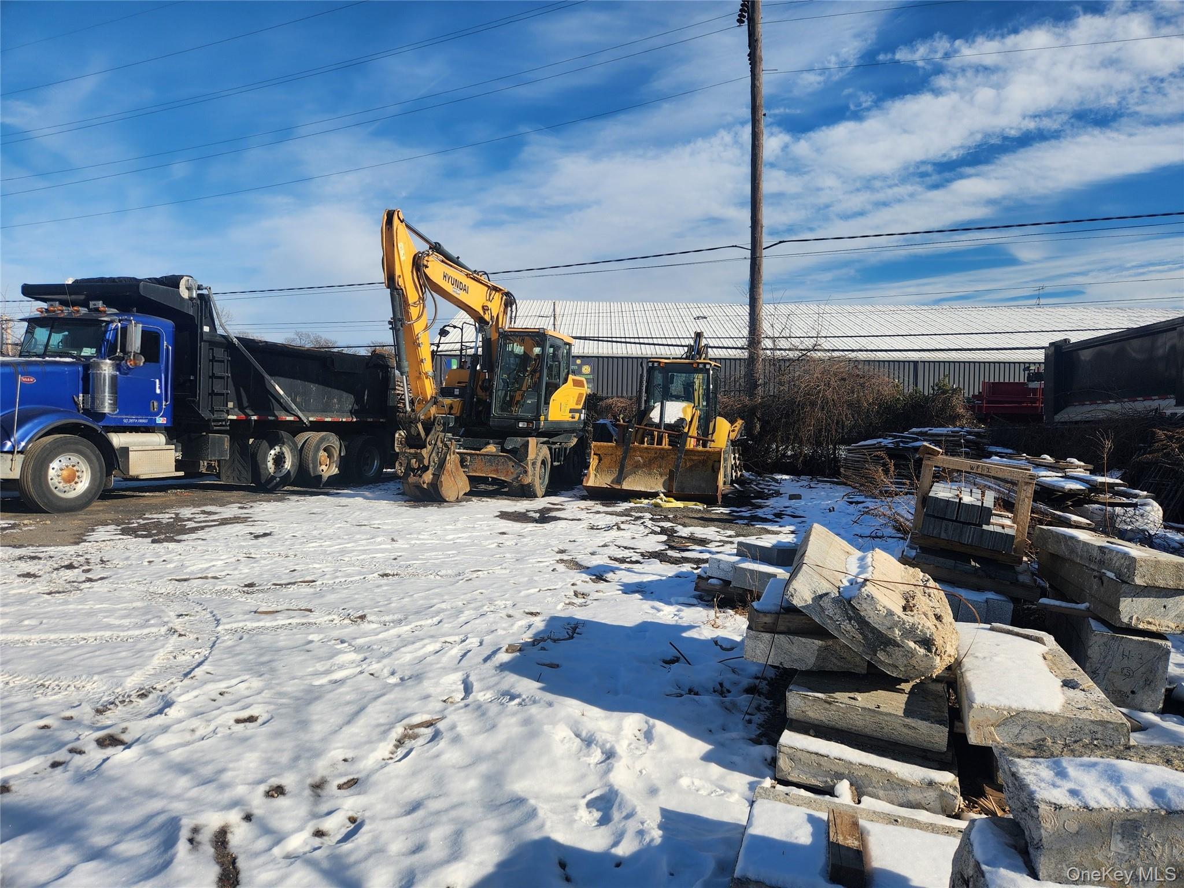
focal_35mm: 23
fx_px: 787
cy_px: 444
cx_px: 592
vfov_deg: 58.9
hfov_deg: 73.9
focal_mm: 5.4
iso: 20
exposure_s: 1/2378
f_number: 1.8
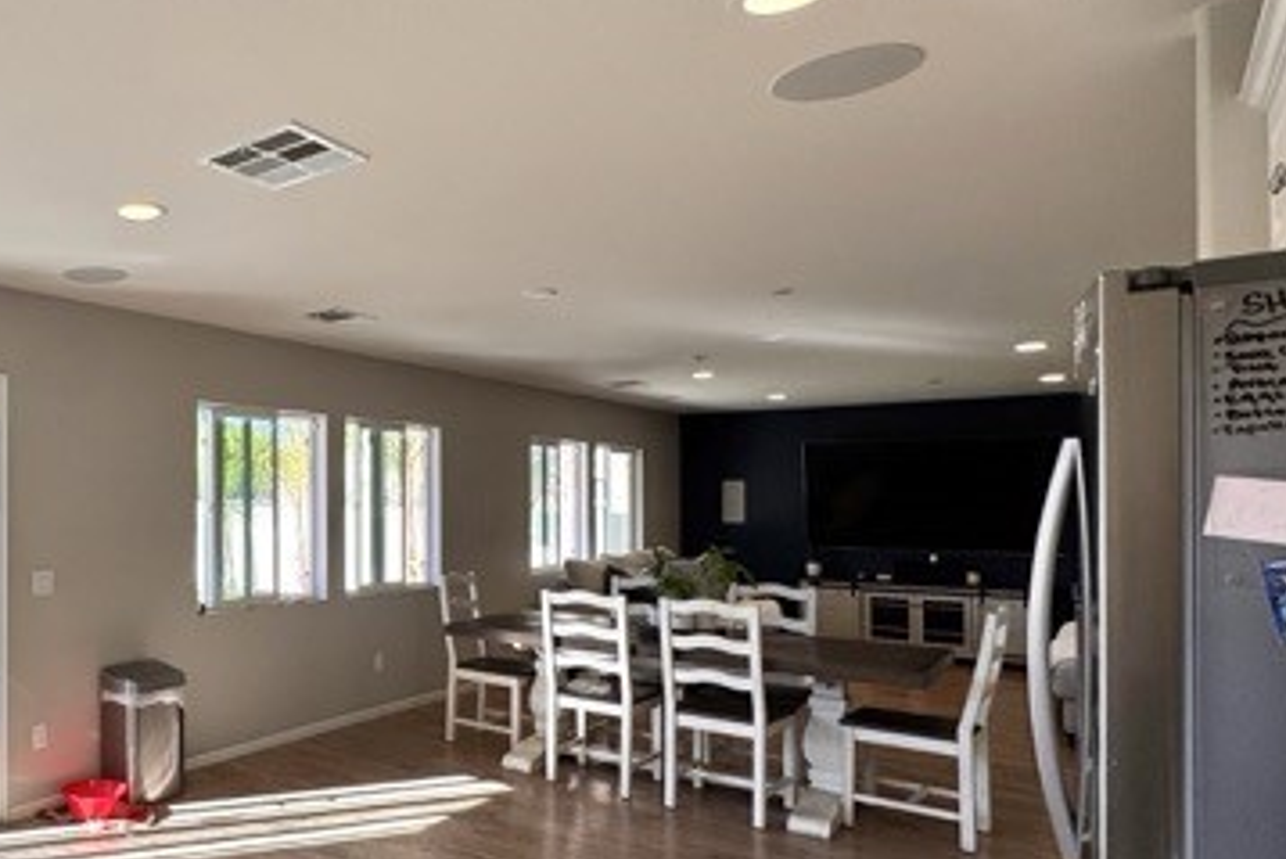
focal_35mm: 26
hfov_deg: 60.7
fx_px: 929
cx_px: 172
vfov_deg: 49.4
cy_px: 492
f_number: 2.2
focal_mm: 2.22
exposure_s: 1/195
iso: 40
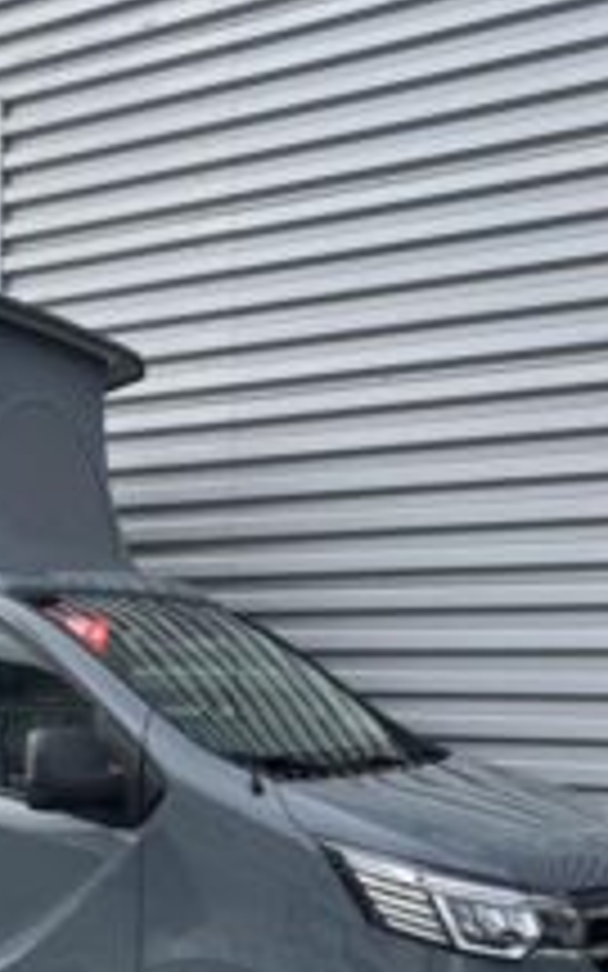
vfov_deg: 39.4
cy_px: 590
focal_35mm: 51
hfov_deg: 24.7
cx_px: 72
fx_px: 1352
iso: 50
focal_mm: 5.1
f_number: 1.6
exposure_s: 1/1266
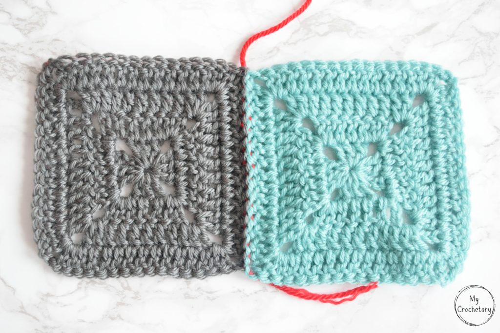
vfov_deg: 29.0
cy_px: 166
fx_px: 646
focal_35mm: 46
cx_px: 250
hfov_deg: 42.3
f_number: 5.6
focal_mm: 31
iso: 400
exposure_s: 1/25
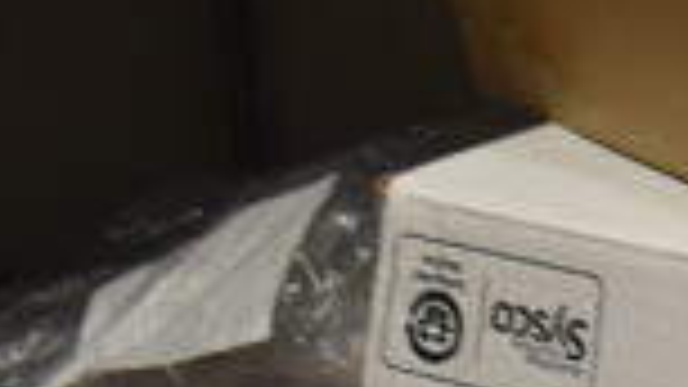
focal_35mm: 113
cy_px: 468
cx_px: 1142
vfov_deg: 10.5
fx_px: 2061
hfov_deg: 16.6
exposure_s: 1/125
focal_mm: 18
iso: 1600
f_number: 3.5
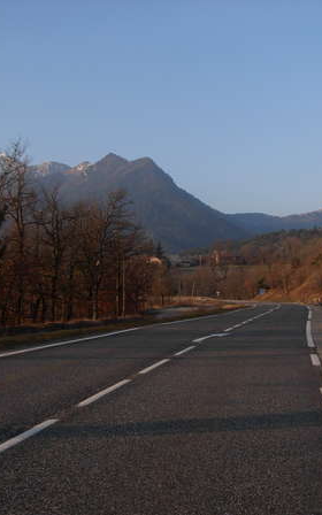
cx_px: 204
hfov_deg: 23.9
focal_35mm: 54
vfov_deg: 37.5
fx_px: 758
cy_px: 258
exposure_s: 1/542
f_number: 2.9
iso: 79
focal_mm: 6.3
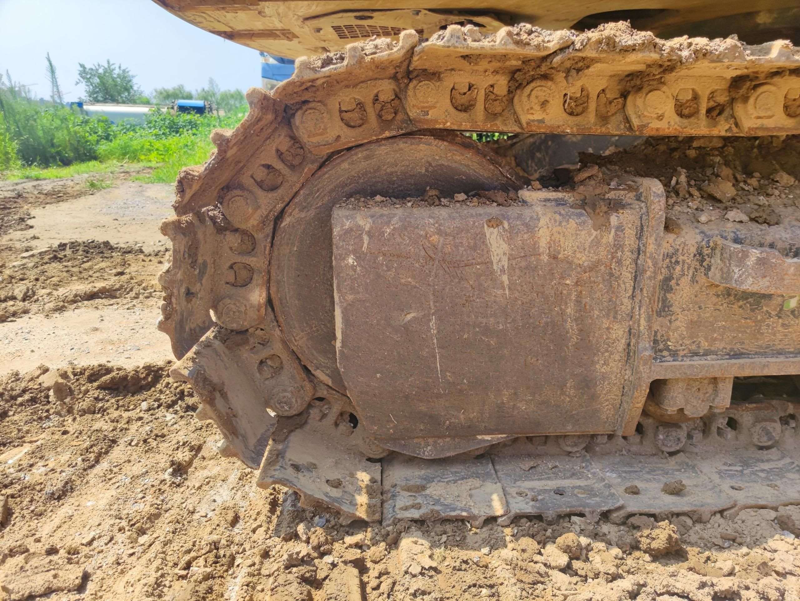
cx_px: 400
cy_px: 300
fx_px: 601
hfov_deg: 67.3
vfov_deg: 53.1
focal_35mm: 26
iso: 50
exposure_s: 1/1250
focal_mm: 5.58
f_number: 1.6
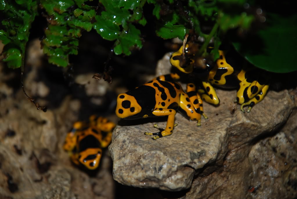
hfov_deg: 10.1
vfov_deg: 6.8
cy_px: 100
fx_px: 1673
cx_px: 148
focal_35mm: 202
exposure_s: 1/125
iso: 100
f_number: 5.6
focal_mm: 135
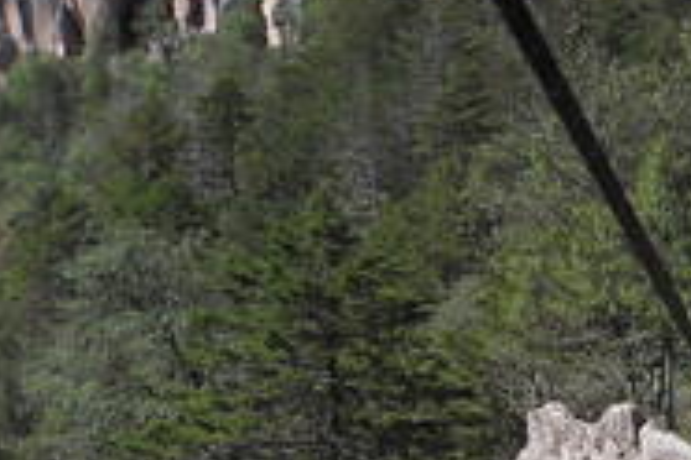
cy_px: 805
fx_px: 2399
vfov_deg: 10.4
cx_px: 1096
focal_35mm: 125
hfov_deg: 15.0
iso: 80
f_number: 8.2
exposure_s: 1/180
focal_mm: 6.3
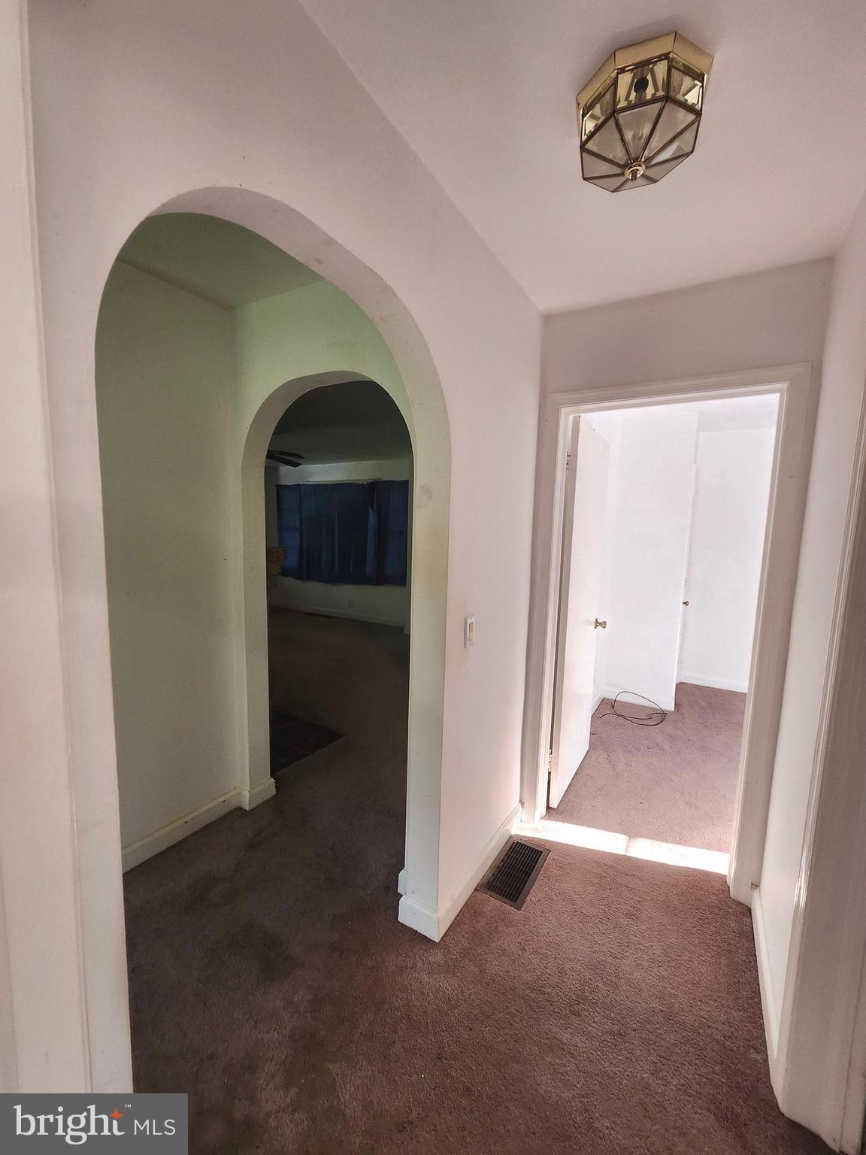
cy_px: 578
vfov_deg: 106.2
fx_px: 434
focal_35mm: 13
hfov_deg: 89.9
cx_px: 433
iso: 125
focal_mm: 1.74
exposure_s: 1/60
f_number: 2.2
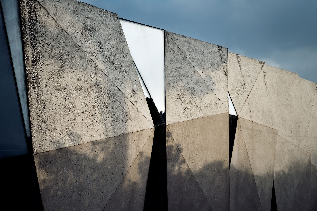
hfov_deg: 39.6
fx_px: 440
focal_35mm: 50
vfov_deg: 27.0
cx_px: 158
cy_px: 106
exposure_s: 1/125
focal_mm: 50
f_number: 6.3
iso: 100
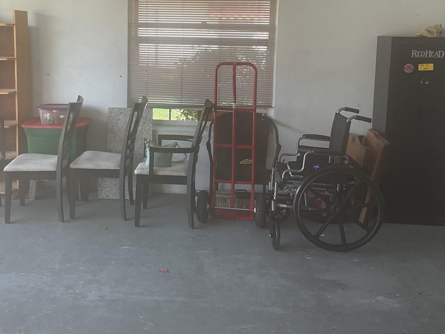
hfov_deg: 44.5
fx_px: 540
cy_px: 95
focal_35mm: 42
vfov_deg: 33.8
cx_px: 171
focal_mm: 3
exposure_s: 1/120
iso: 20
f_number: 1.8
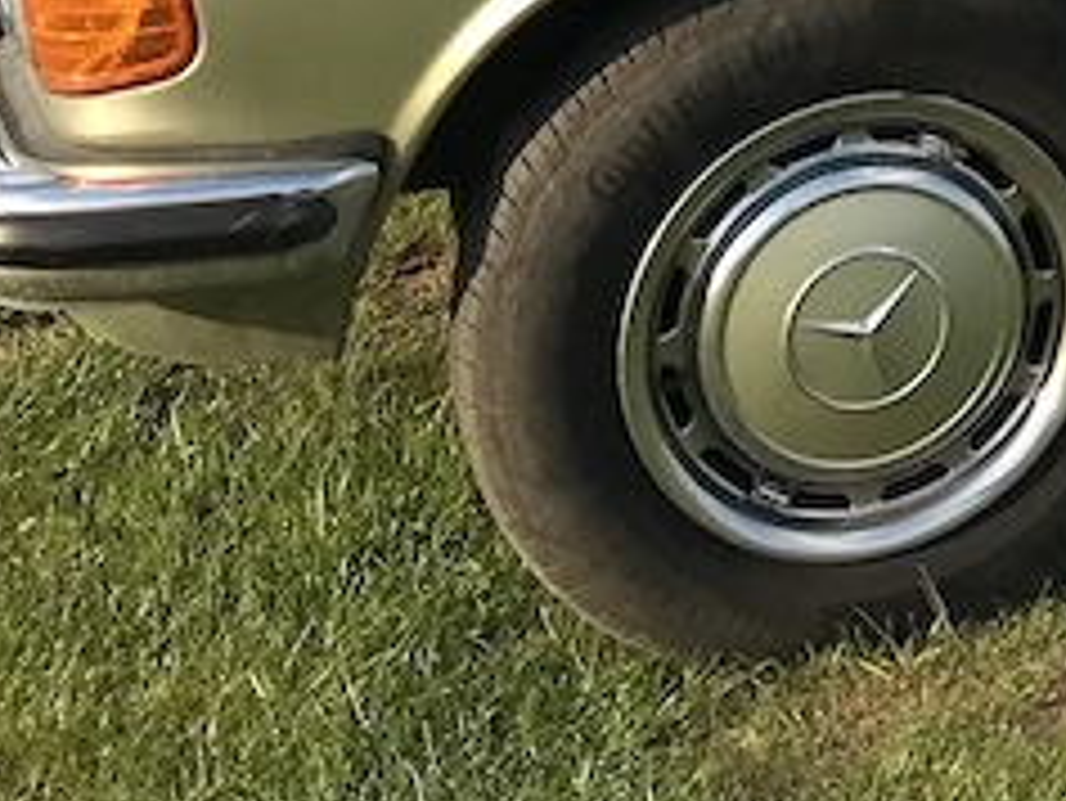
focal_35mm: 118
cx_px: 1939
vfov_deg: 11.5
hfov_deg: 14.6
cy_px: -734
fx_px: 3636
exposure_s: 1/1227
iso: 20
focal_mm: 3.99
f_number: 1.8
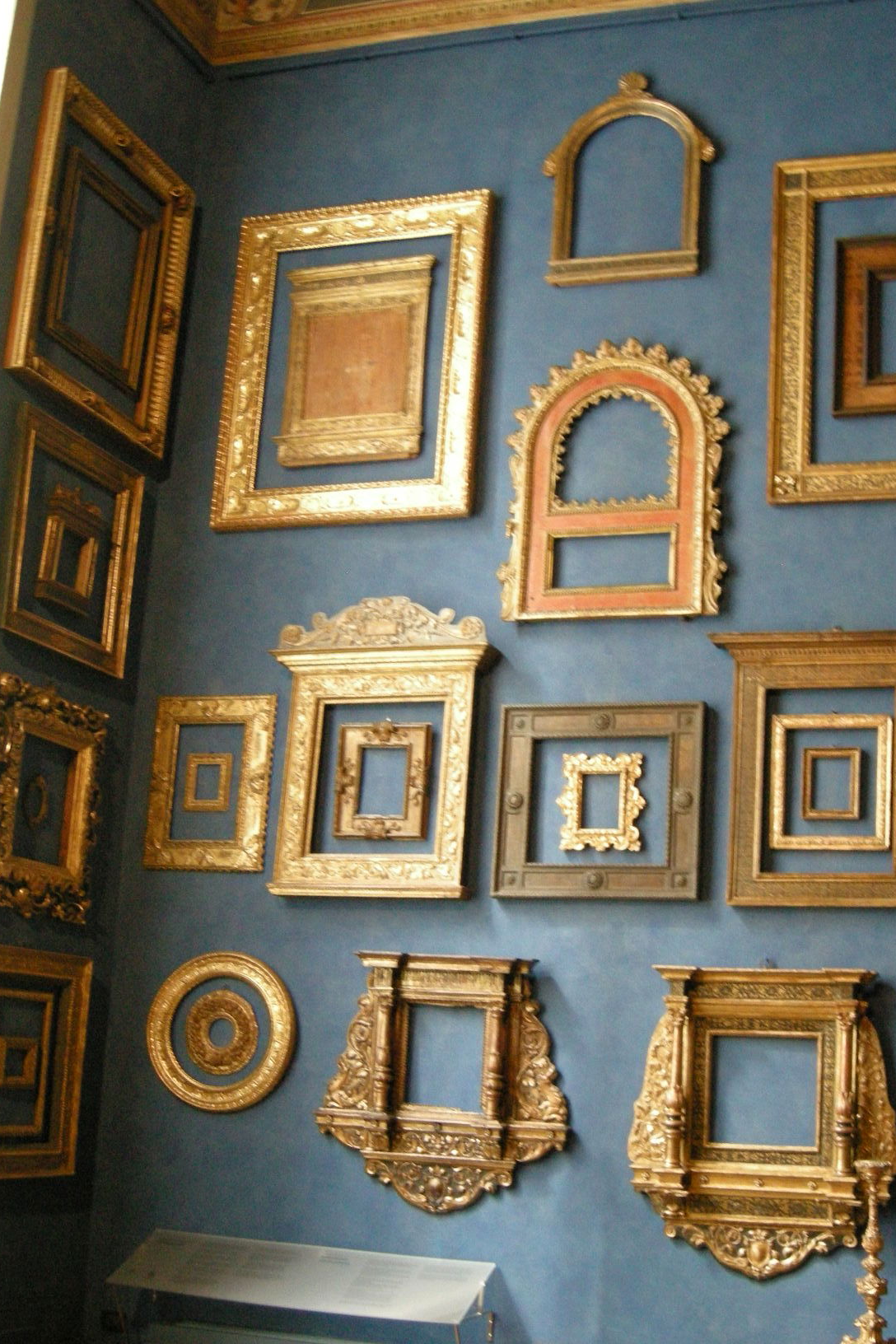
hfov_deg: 28.5
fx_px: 1755
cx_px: 568
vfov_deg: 41.8
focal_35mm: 47
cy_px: 777
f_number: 2.7
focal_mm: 7.5
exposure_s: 1/14.5
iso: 400
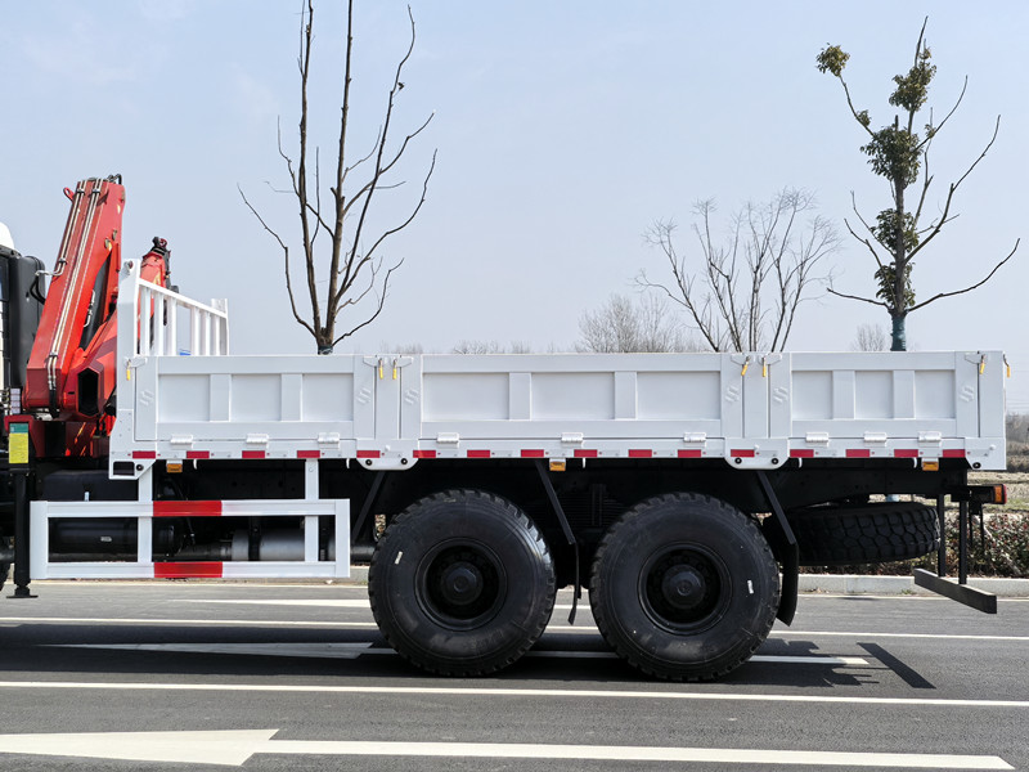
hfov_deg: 38.2
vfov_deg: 29.1
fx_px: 1486
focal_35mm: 50
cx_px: 514
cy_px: 386
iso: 50
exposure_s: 1/7634
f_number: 1.4
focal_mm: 5.75
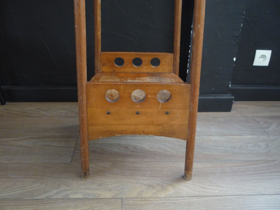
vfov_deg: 46.8
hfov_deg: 60.0
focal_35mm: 30
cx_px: 140
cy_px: 105
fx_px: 243
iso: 400
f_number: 3.3
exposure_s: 1/8
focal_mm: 5.2
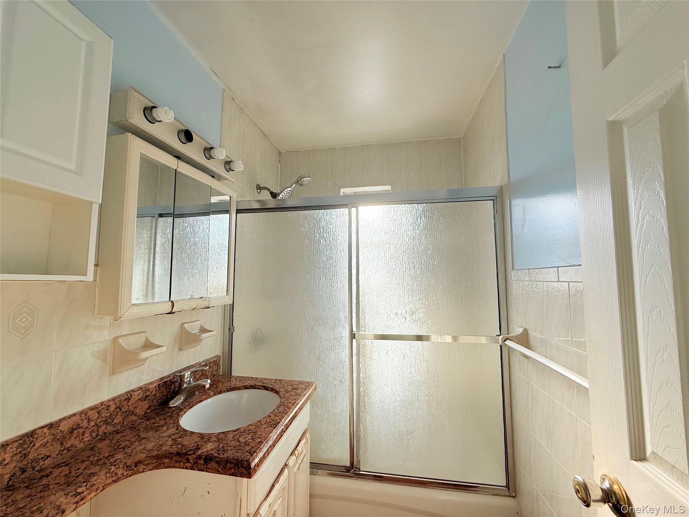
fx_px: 279
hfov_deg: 102.1
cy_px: 258
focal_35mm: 14
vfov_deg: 85.7
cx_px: 344
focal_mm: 2.22
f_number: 2.2
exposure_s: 1/326
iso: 64
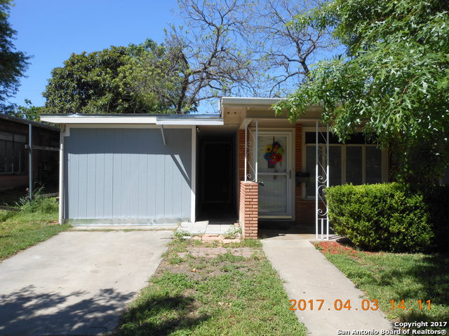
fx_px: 363
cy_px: 168
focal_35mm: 28
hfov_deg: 63.4
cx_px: 224
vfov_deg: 49.7
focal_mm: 5
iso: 80
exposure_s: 1/640
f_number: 3.7
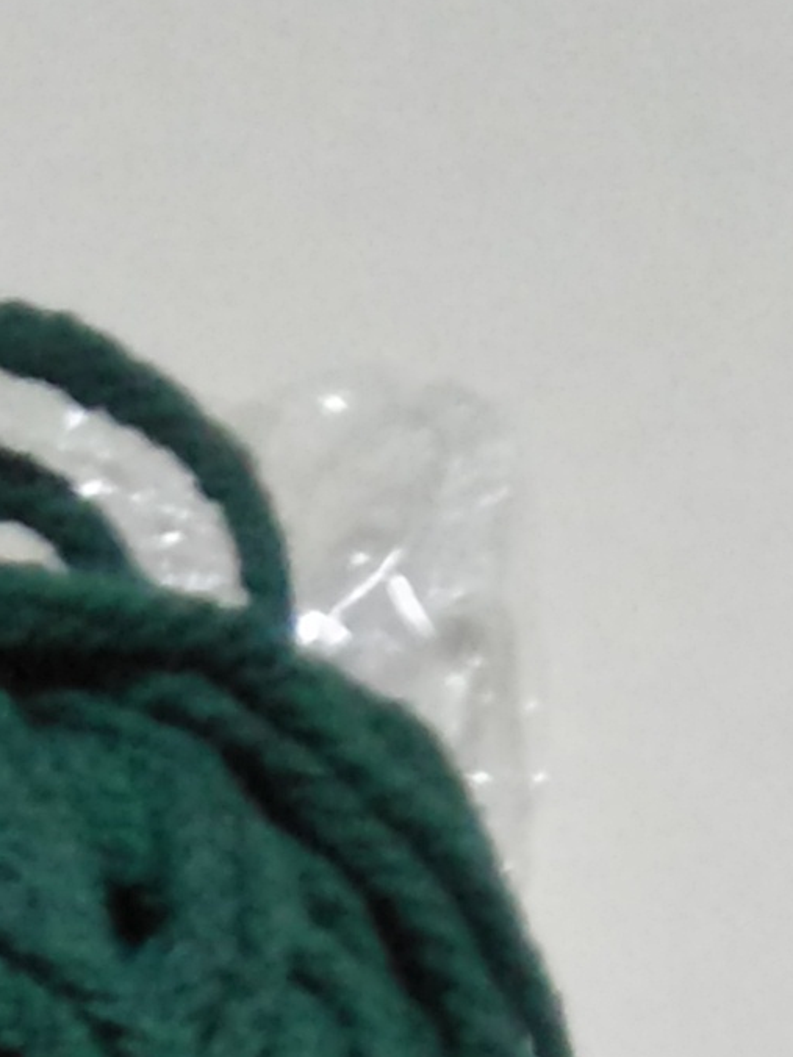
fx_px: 3757
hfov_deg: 11.8
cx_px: -128
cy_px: 2955
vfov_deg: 11.4
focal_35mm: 123
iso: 1009
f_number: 2.2
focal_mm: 3.46
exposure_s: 1/14
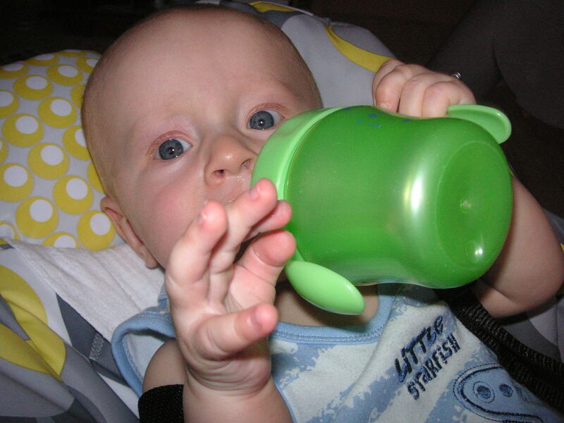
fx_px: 603
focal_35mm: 37
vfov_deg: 38.7
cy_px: 212
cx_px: 282
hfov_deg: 50.1
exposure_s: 1/45
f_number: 6.7
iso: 160
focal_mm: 6.1
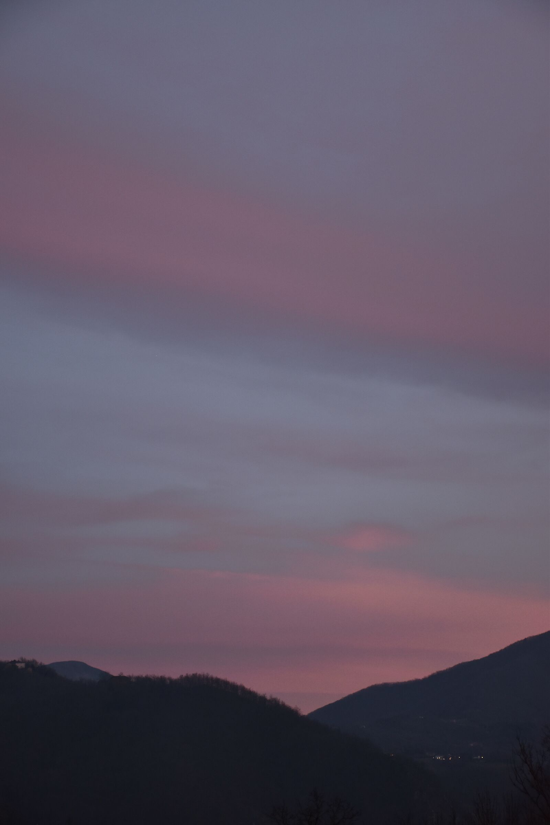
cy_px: 412
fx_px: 1925
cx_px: 275
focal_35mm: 84
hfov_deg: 16.3
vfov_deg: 24.2
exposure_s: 1/60
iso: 500
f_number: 4.8
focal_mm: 56
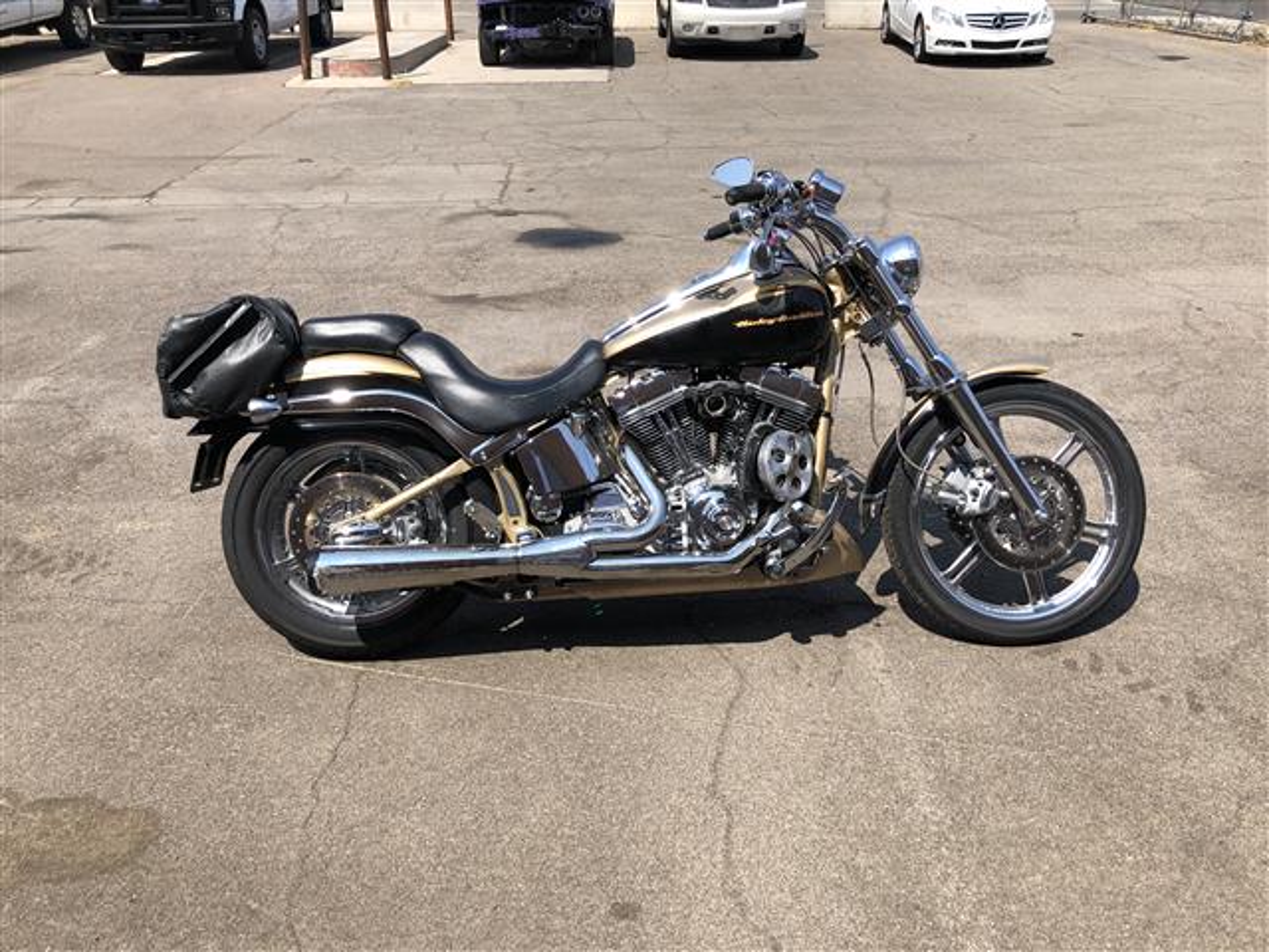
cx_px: 634
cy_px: 476
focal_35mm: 28
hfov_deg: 63.4
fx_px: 1026
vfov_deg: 49.7
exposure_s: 1/1567
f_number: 1.8
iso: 20
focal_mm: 3.99
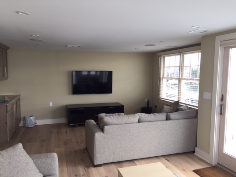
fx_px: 198
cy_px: 88
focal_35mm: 29
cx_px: 118
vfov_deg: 48.2
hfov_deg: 61.7
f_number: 2.2
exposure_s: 1/120
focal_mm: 4.15
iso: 50
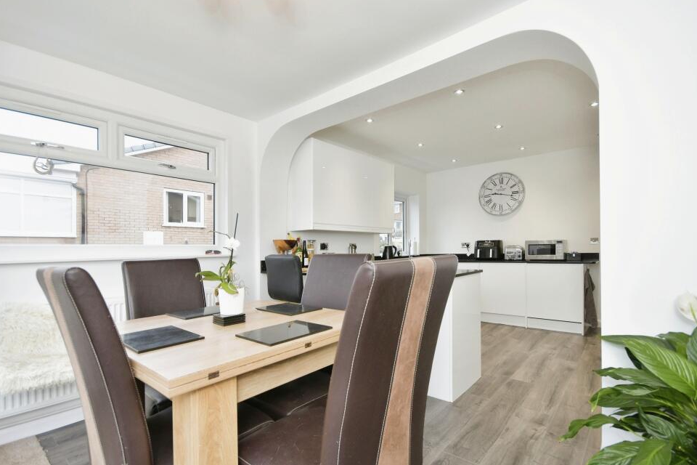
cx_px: 344
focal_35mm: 16
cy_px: 230
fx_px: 310
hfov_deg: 96.7
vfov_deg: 73.7
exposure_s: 1/30
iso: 400
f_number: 8
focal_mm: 10
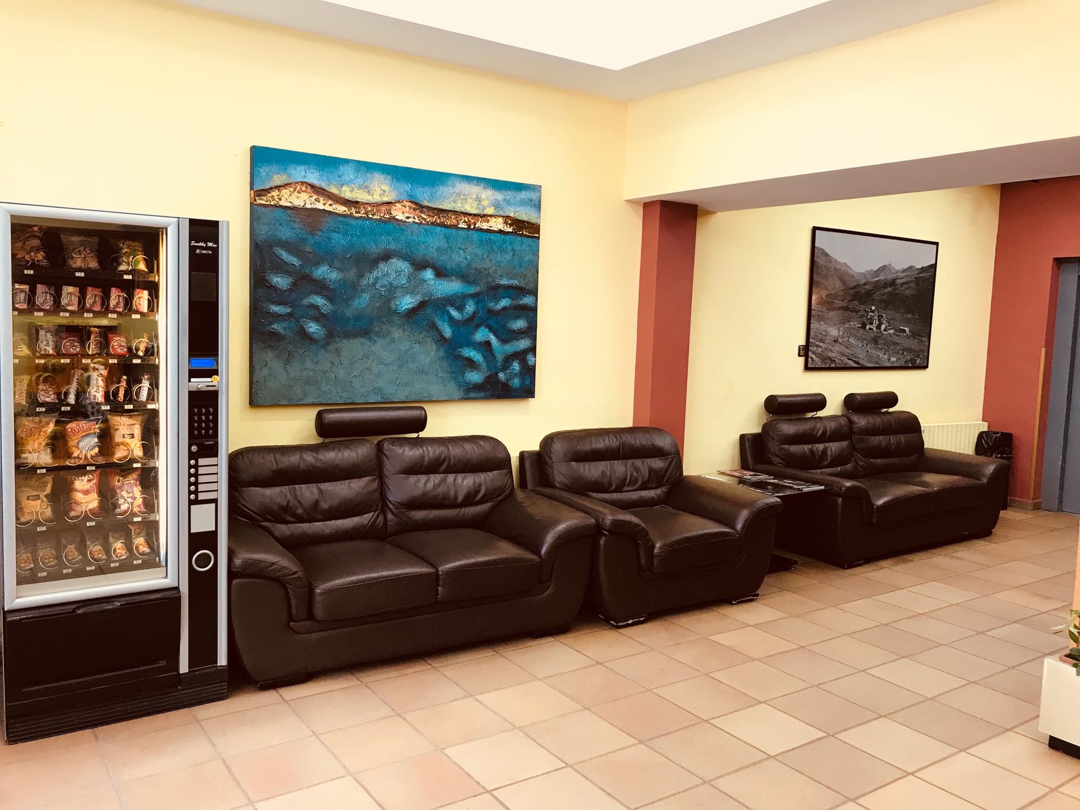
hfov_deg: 63.4
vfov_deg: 49.7
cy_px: 405
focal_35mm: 28
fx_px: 874
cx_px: 540
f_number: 1.8
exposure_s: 1/33
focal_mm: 3.99
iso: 32
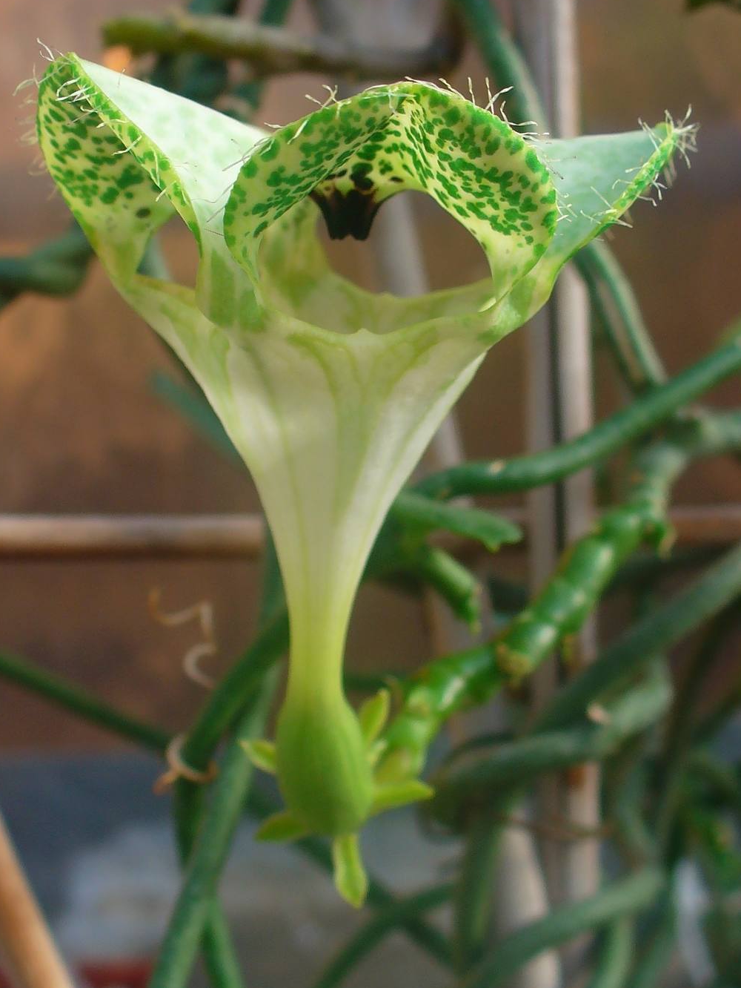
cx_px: 356
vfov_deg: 46.8
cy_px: 488
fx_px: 1141
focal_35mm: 40
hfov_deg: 36.0
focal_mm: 6.1
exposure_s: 1/125
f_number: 2.8
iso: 64
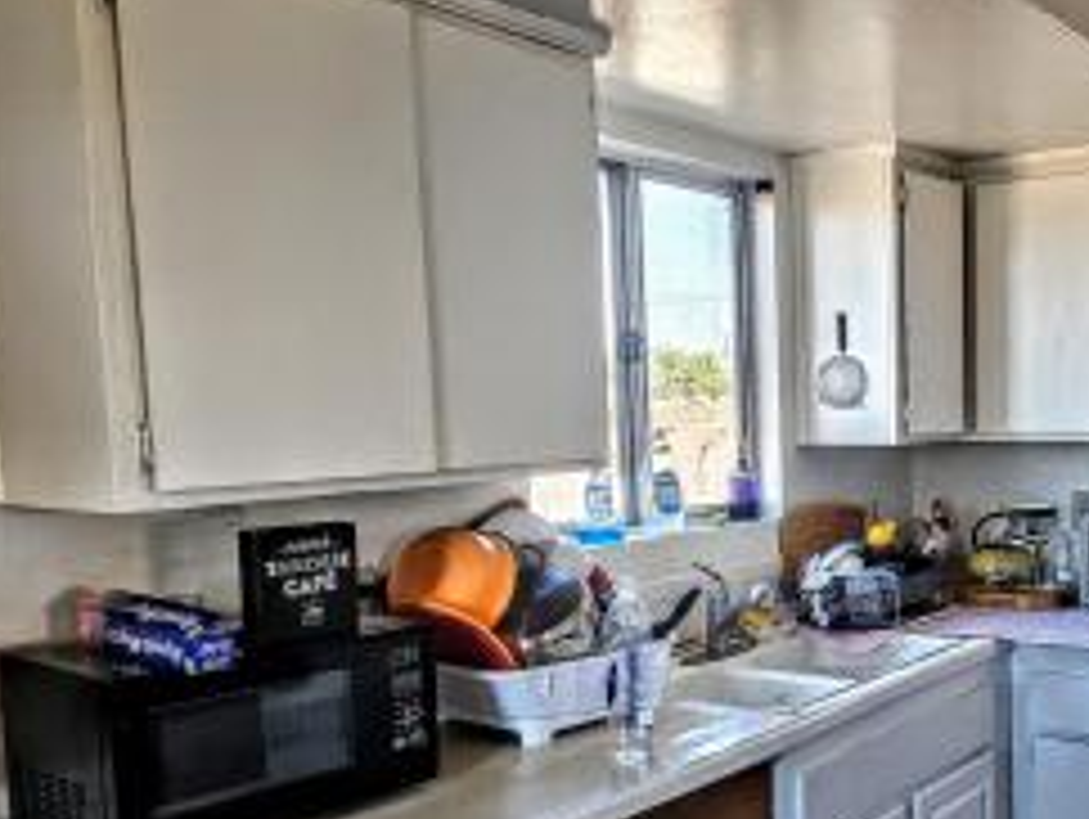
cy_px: 508
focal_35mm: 38
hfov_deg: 46.4
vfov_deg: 37.6
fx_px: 1197
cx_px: 868
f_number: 1.8
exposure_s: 1/180
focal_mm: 5.4
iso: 160
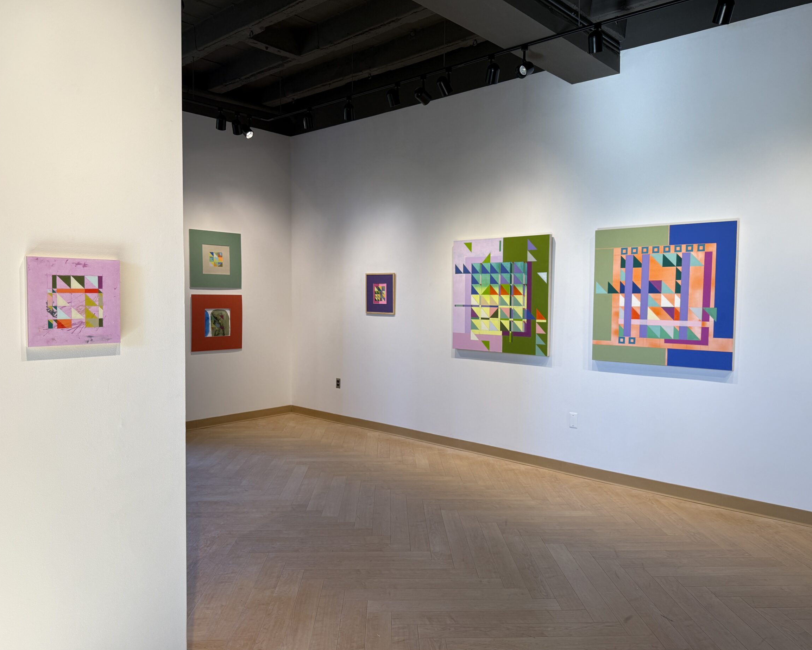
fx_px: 625
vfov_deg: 54.9
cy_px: 327
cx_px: 418
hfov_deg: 66.0
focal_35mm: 26
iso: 100
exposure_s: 1/120
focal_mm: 6.76
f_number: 1.78
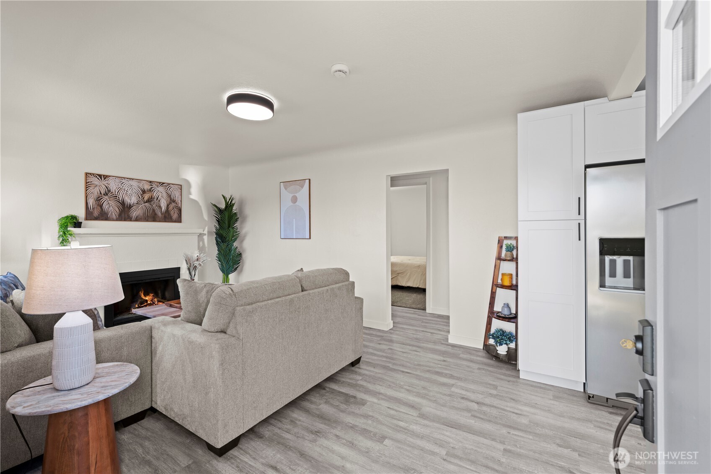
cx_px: 356
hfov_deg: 98.5
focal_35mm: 16
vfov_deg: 75.5
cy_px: 237
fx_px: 306
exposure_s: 1/6
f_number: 8
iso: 200
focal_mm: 15.5
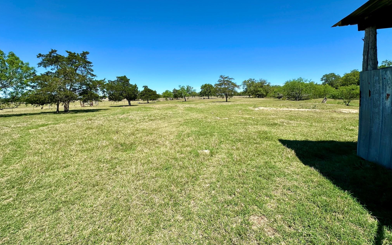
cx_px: 195
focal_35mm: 15
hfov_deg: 101.5
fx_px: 160
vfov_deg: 74.4
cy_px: 105
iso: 40
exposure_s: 1/2132
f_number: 2.2
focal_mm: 2.22
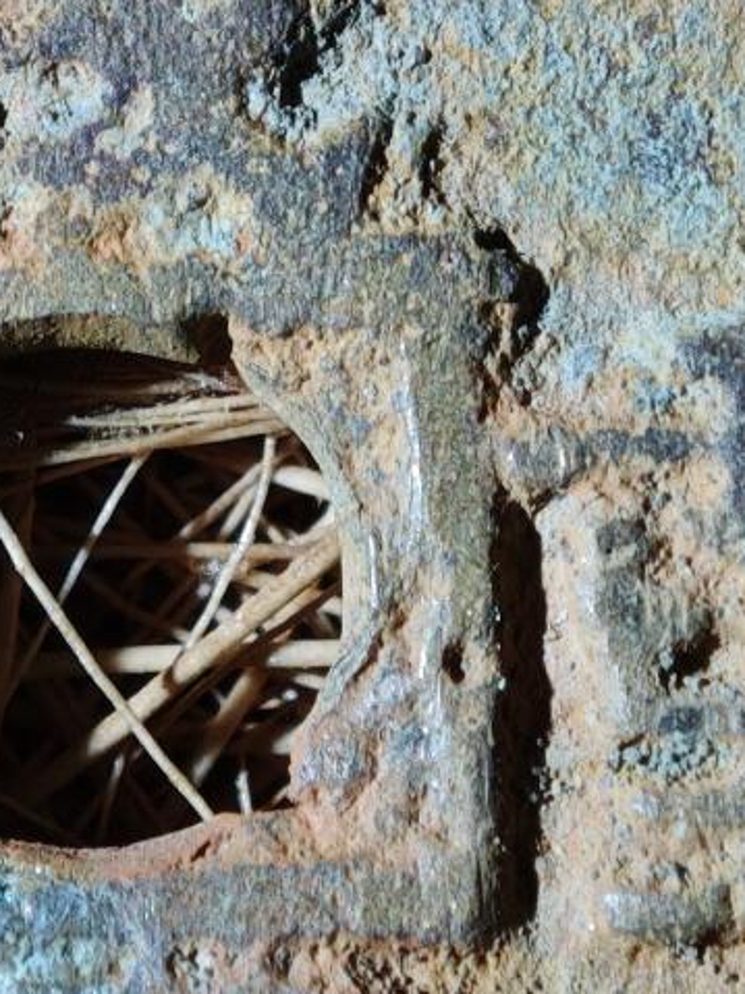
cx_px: 93
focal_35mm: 323
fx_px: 9273
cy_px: 405
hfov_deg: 4.6
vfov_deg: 6.1
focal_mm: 9
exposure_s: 1/100
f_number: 2
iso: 320
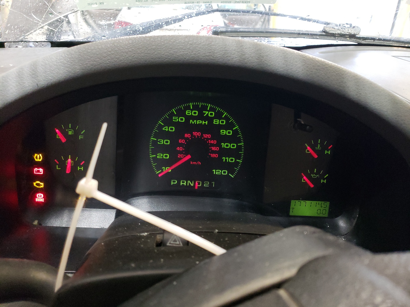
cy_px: 154
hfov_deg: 67.3
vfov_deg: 53.1
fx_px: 308
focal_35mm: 26
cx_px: 205
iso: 414
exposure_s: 1/24
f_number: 1.5
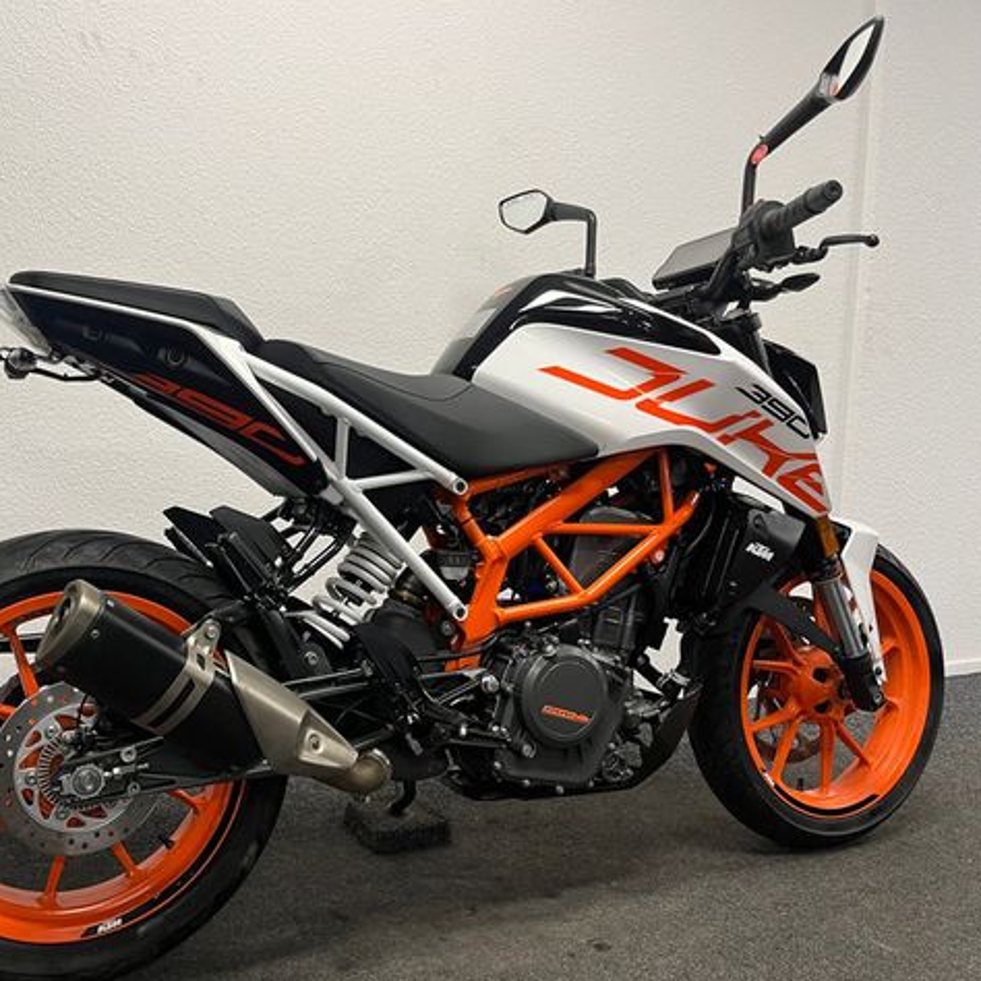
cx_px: 329
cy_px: 493
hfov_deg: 51.6
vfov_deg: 52.5
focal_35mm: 31
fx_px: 994
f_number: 1.6
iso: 64
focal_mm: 5.1
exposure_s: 1/50
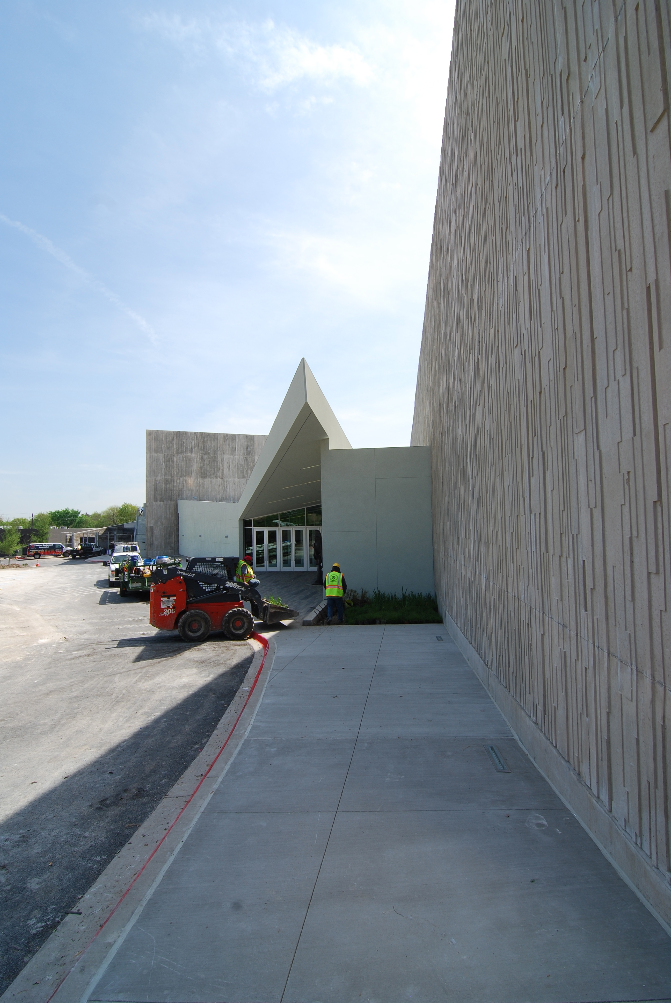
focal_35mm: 16
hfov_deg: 72.2
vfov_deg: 94.9
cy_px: 502
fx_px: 460
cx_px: 336
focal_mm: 11
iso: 100
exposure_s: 1/125
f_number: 9
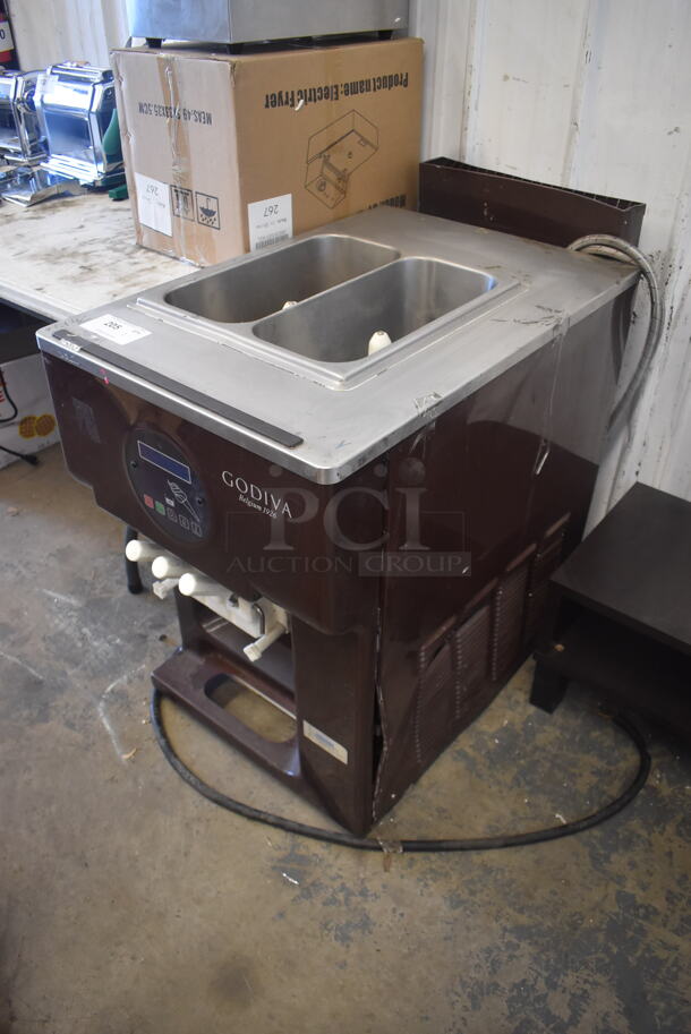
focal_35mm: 27
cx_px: 346
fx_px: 776
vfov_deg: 67.3
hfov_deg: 48.0
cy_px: 517
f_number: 3.5
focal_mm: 18
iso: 1400
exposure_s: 1/125
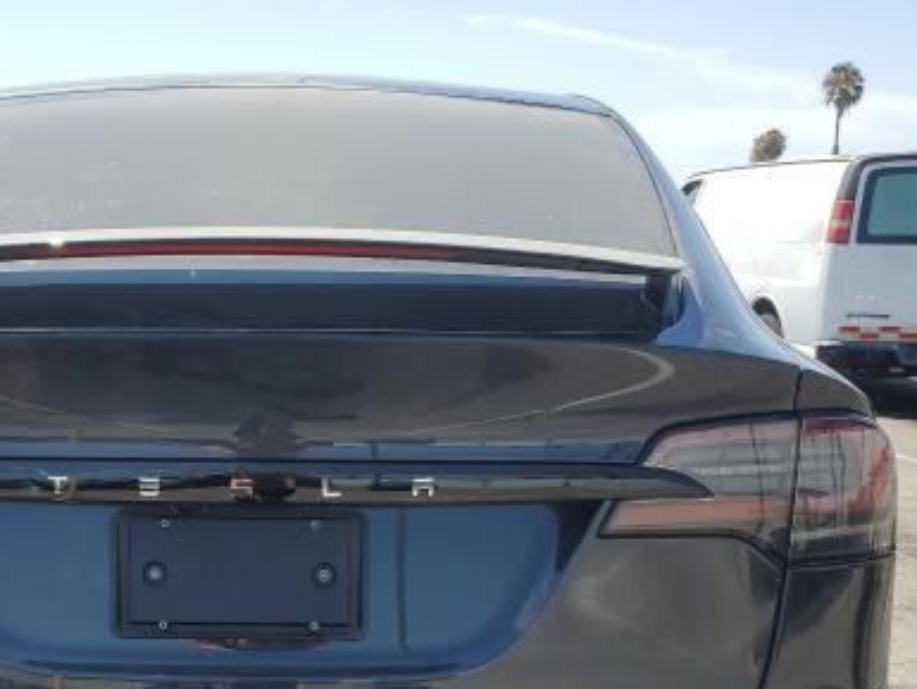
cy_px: 591
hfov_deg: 34.9
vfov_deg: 26.3
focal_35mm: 54
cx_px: 257
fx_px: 1431
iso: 50
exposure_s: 1/2000
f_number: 1.5
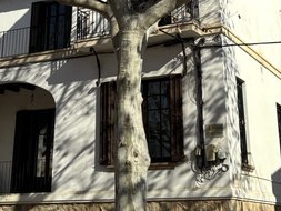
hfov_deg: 26.3
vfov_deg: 19.3
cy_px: -3
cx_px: 132
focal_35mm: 74
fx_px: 601
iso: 50
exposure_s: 1/3311
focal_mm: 5.96
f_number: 1.6
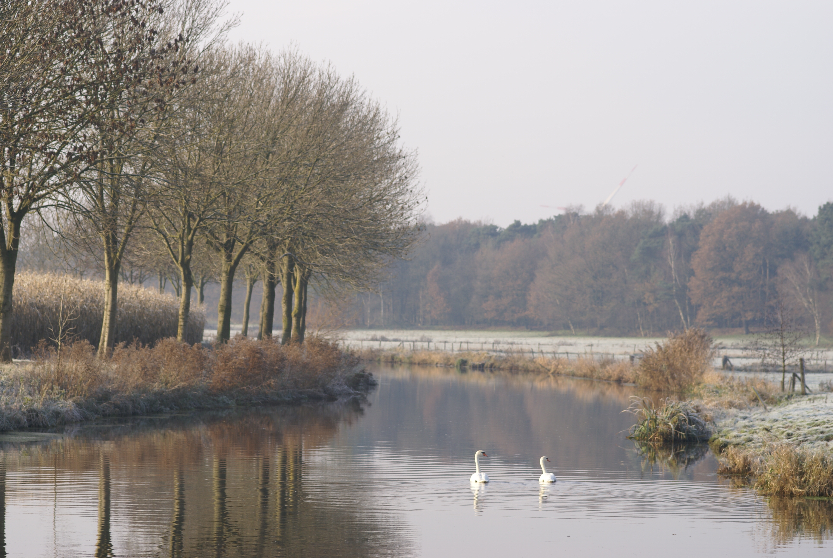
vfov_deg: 8.7
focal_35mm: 158
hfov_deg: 13.0
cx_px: 416
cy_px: 279
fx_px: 3649
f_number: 4.5
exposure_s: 1/500
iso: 100
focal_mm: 105
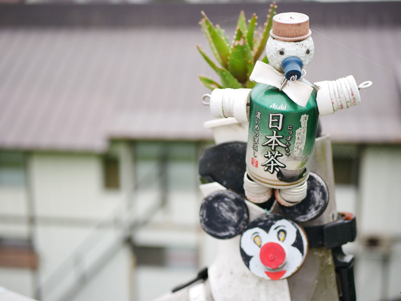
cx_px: 200
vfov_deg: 29.1
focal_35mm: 50
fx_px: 579
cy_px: 150
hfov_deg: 38.2
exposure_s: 1/1600
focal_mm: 25
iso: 200
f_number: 2
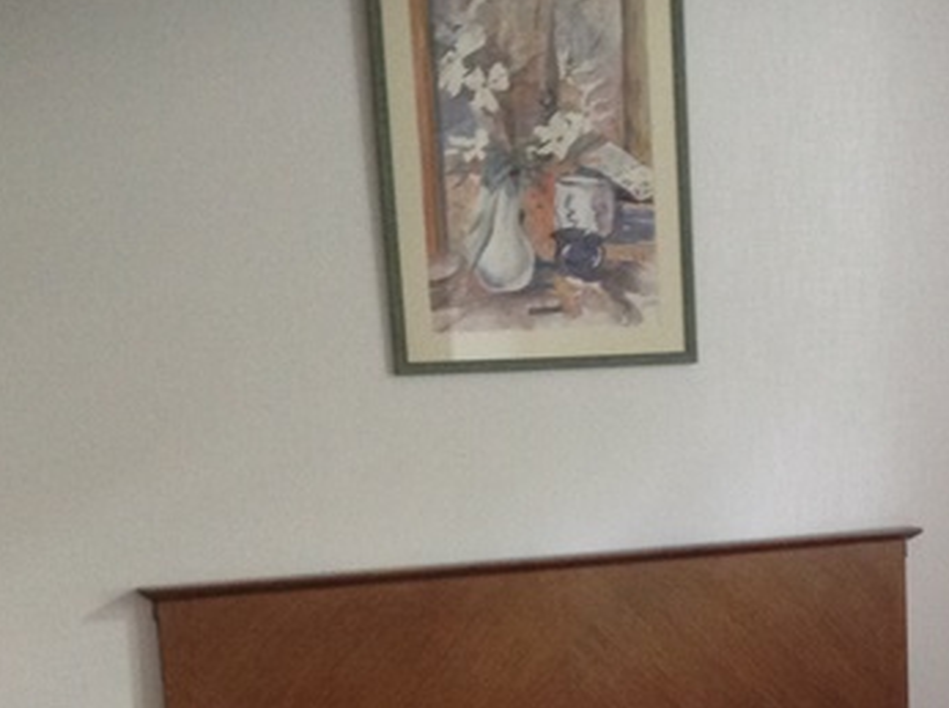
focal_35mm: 81
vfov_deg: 17.7
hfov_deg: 23.4
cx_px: 905
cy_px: 722
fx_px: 2216
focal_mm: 4.28
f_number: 2.4
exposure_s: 1/15
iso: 250
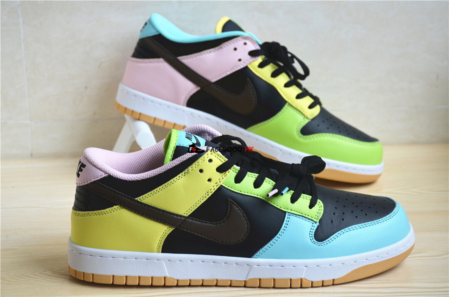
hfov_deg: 22.7
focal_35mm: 90
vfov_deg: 15.1
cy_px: 148
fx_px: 1120
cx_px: 224
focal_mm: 60
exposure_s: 1/200
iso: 200
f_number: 7.1
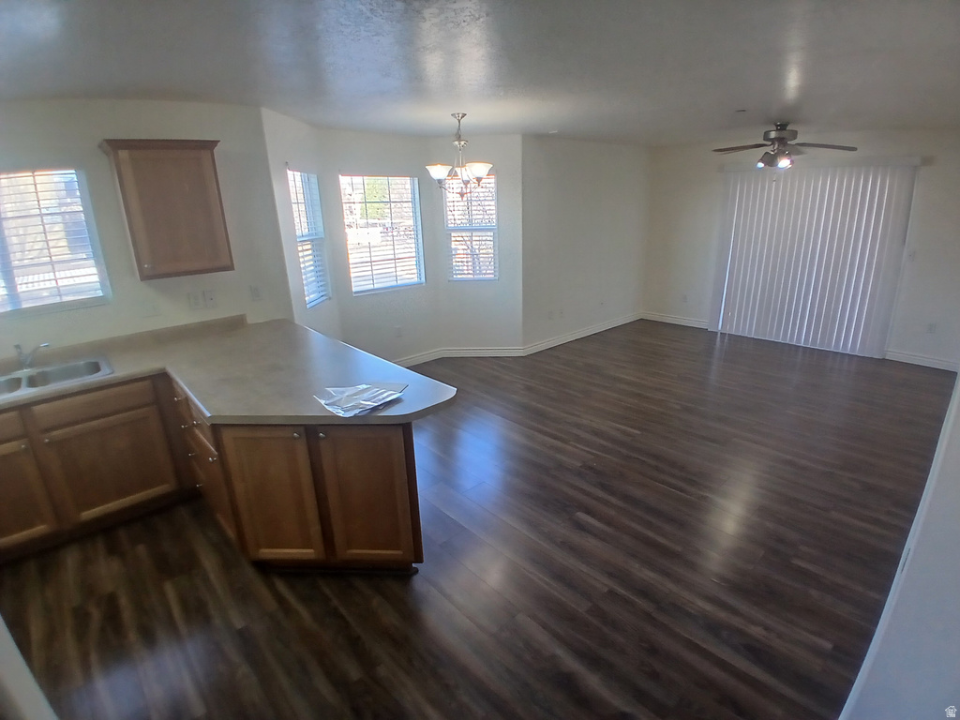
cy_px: 360
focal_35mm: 17
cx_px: 480
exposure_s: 1/60
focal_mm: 1.4
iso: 100
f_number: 2.2
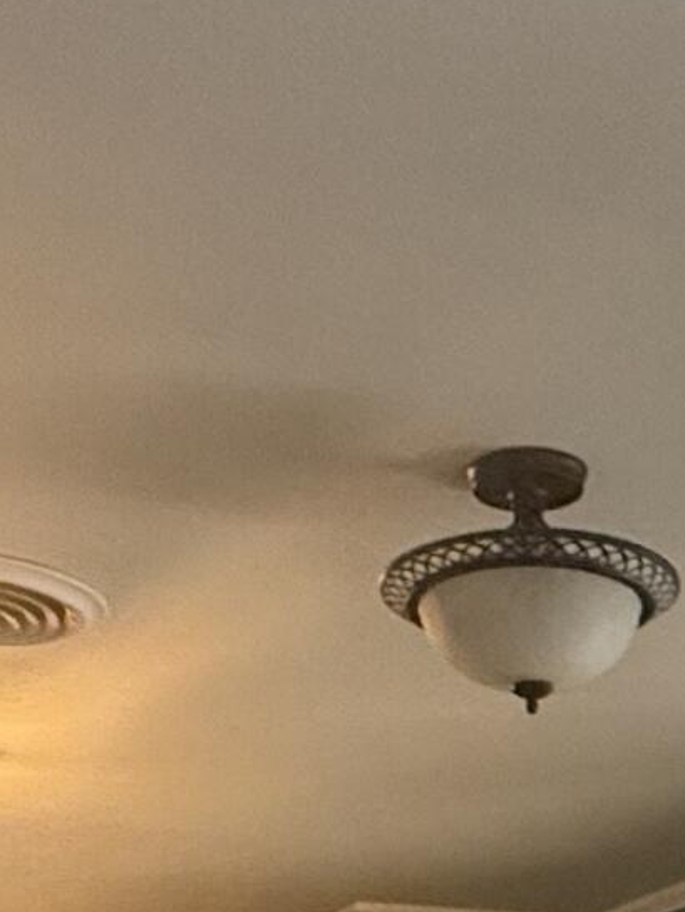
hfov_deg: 18.7
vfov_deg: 21.2
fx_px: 2031
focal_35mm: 77
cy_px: 1381
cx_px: 662
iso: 320
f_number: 2.2
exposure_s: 1/68
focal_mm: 2.22
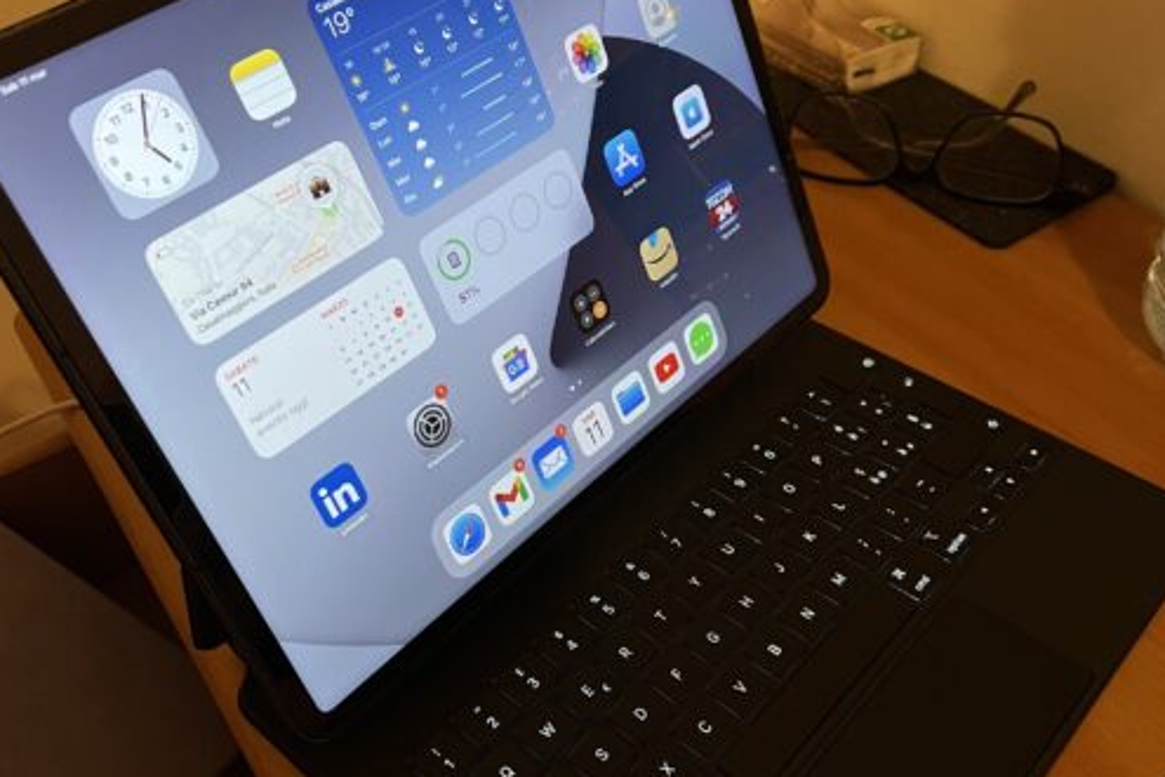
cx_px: 574
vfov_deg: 46.4
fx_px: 906
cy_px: 387
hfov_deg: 65.5
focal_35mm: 28
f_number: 1.5
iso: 400
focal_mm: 5.7
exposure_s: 1/33
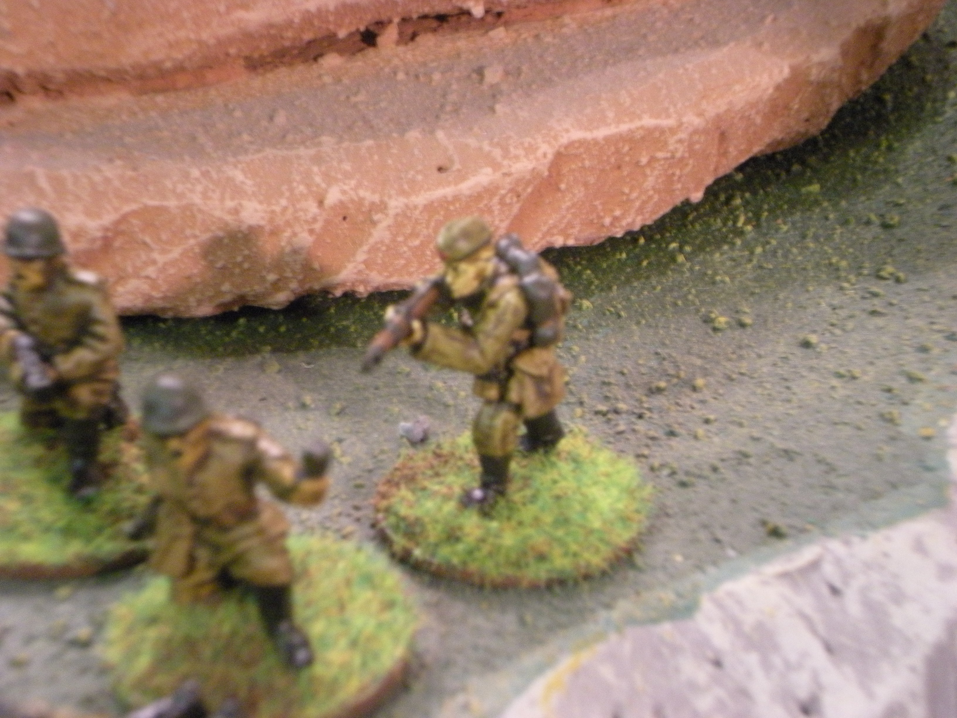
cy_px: 359
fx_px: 2903
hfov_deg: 18.7
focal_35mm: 105
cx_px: 478
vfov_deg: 14.1
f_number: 5.7
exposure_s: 1/8
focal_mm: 17.3
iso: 421
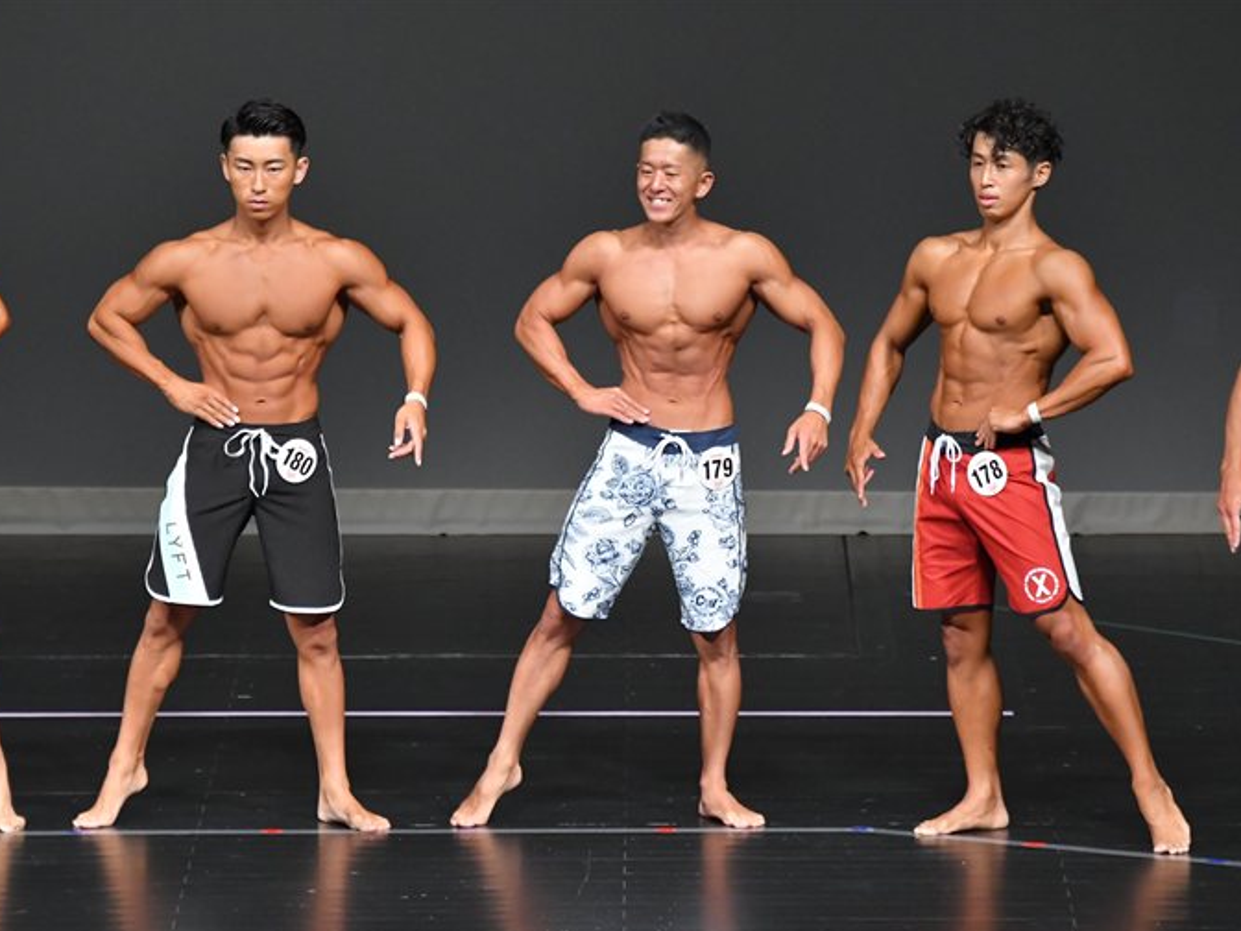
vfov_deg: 4.3
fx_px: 12512
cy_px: 475
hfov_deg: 5.7
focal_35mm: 349
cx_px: 599
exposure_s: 1/400
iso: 4000
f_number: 5.6
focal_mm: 210
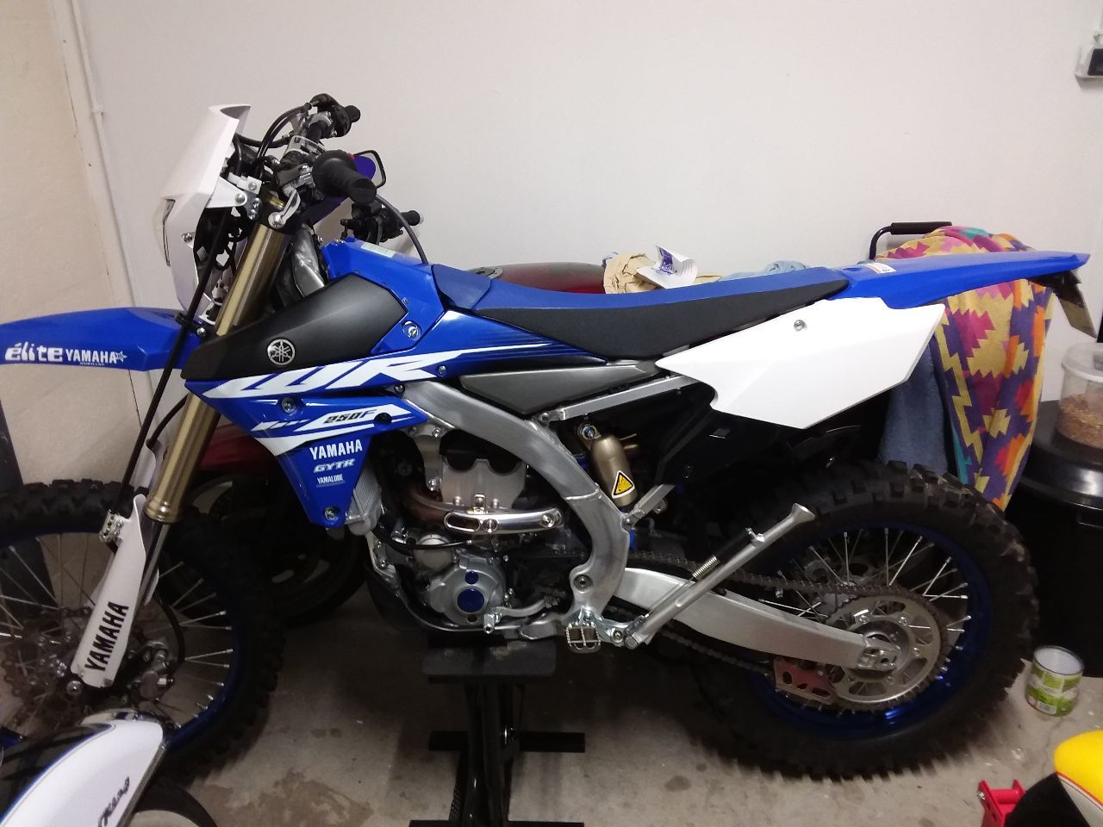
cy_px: 414
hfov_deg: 65.3
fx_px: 860
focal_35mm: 27
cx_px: 552
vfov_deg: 51.4
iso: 80
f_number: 1.9
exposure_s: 1/17
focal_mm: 2.91
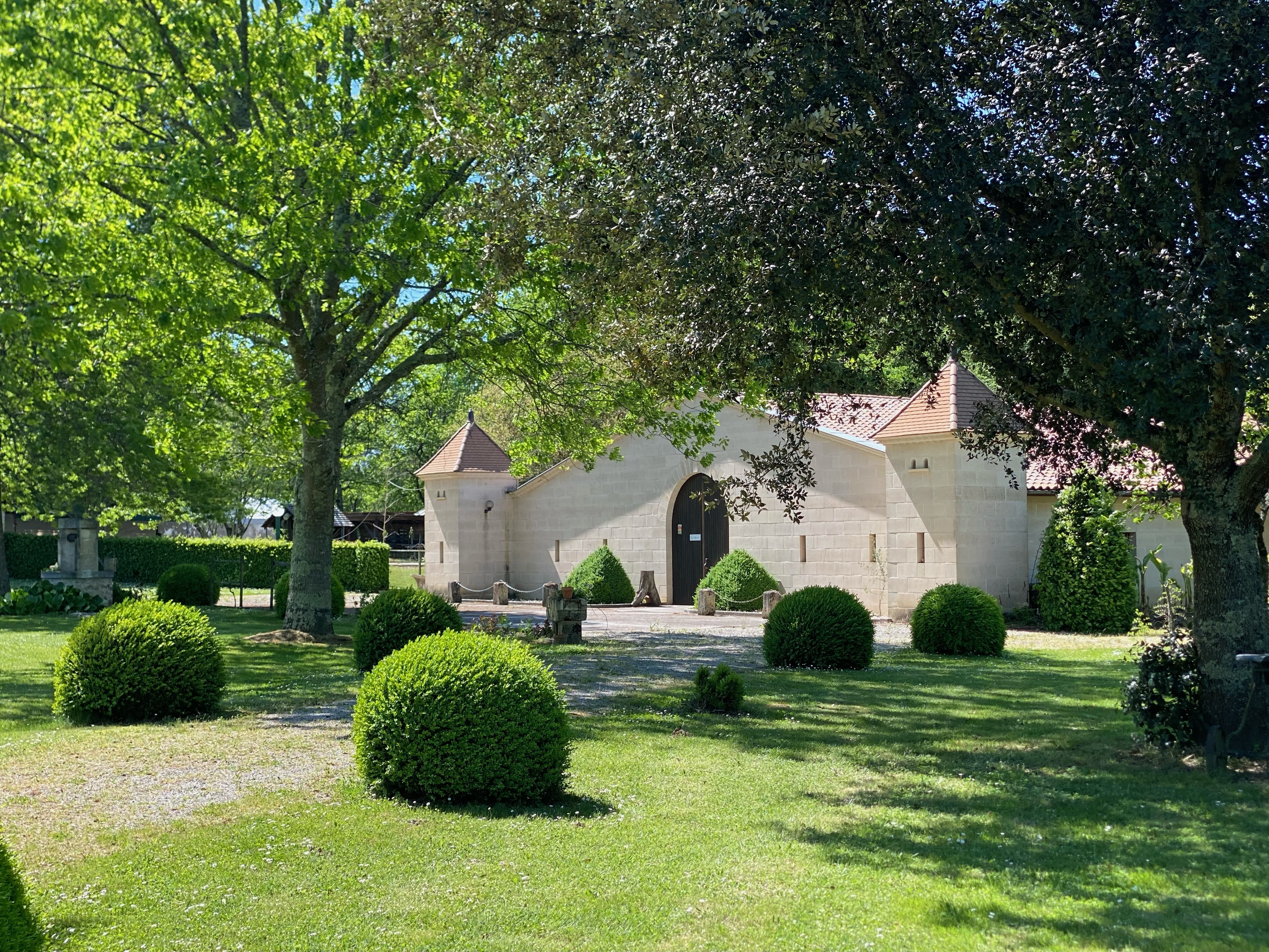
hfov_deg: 36.8
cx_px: 634
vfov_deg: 28.0
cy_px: 476
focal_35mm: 52
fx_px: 1906
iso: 20
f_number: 2
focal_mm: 6
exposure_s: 1/381
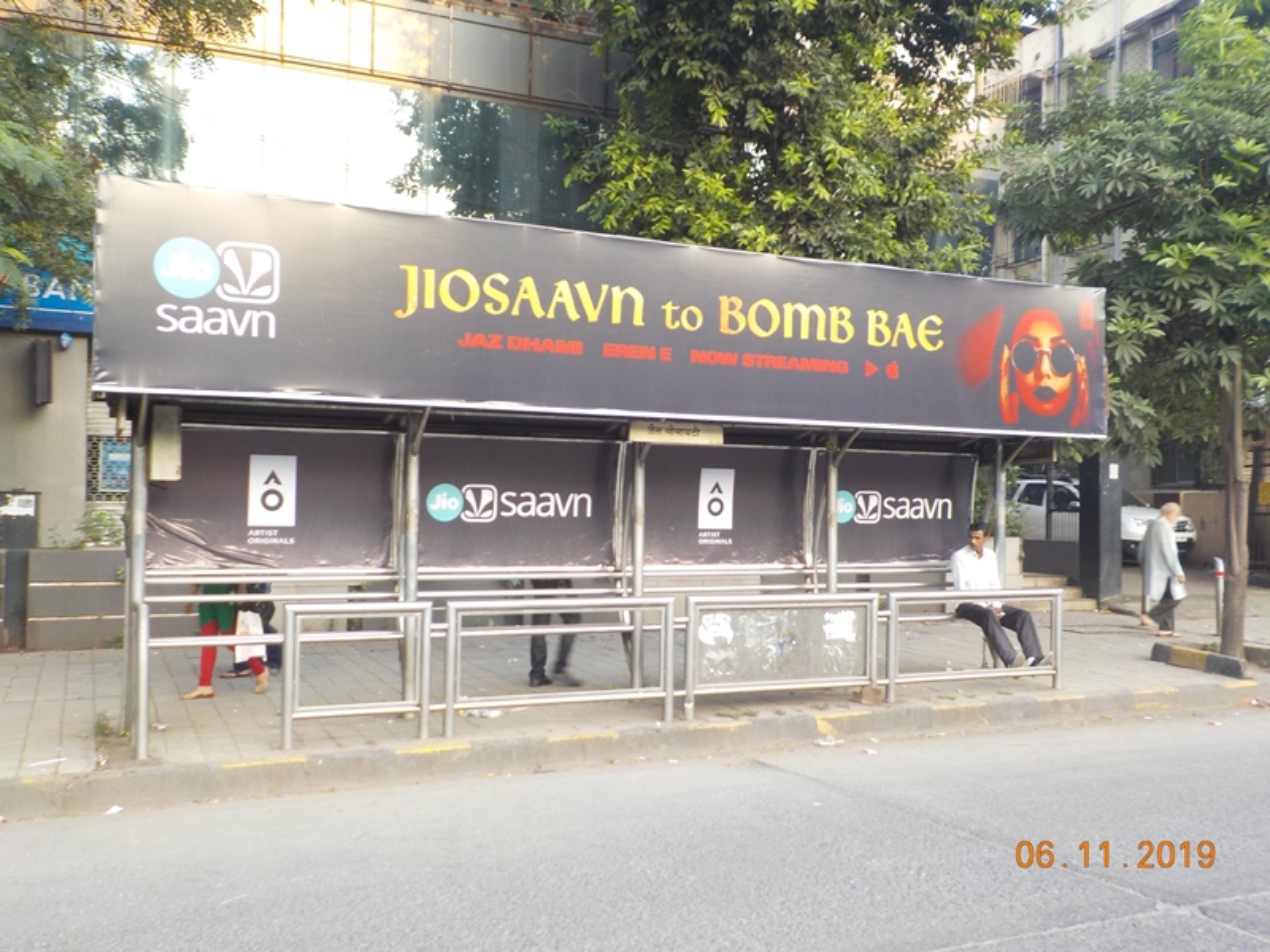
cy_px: 476
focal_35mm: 30
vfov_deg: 46.8
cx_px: 635
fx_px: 1101
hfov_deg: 60.0
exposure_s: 1/40
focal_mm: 4.1
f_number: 3.3
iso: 125
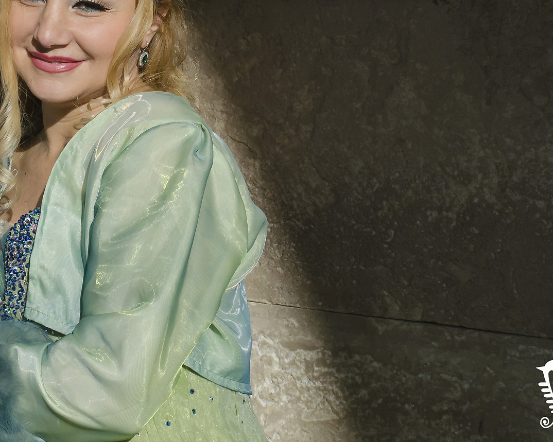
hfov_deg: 16.8
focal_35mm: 113
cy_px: 55
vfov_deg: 13.5
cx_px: 81
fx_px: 1849
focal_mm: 36
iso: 400
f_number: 9
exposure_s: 1/1600
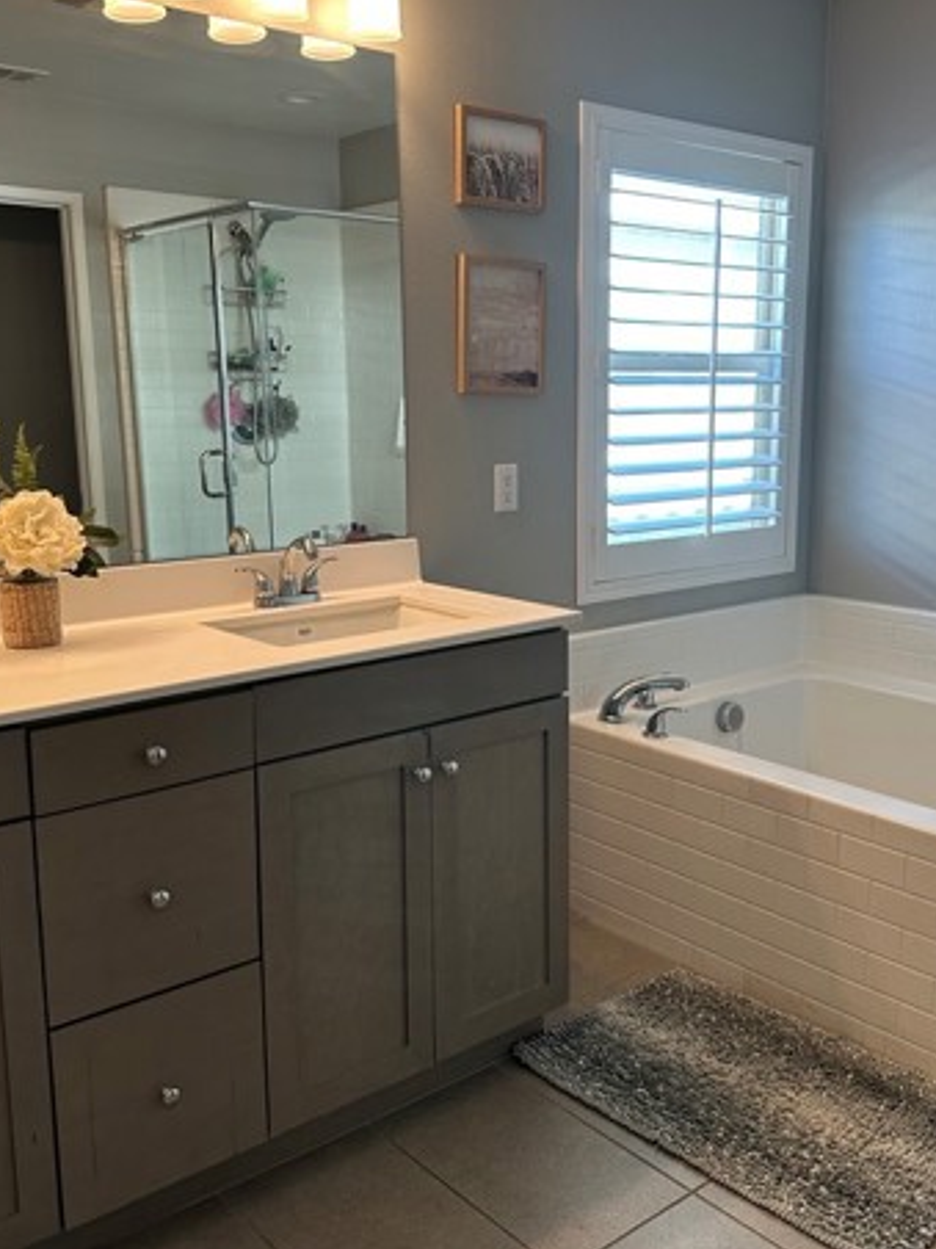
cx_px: 538
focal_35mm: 34
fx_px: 1226
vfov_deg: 53.9
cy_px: 594
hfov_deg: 41.7
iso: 125
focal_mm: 6.86
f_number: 1.78
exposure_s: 1/120
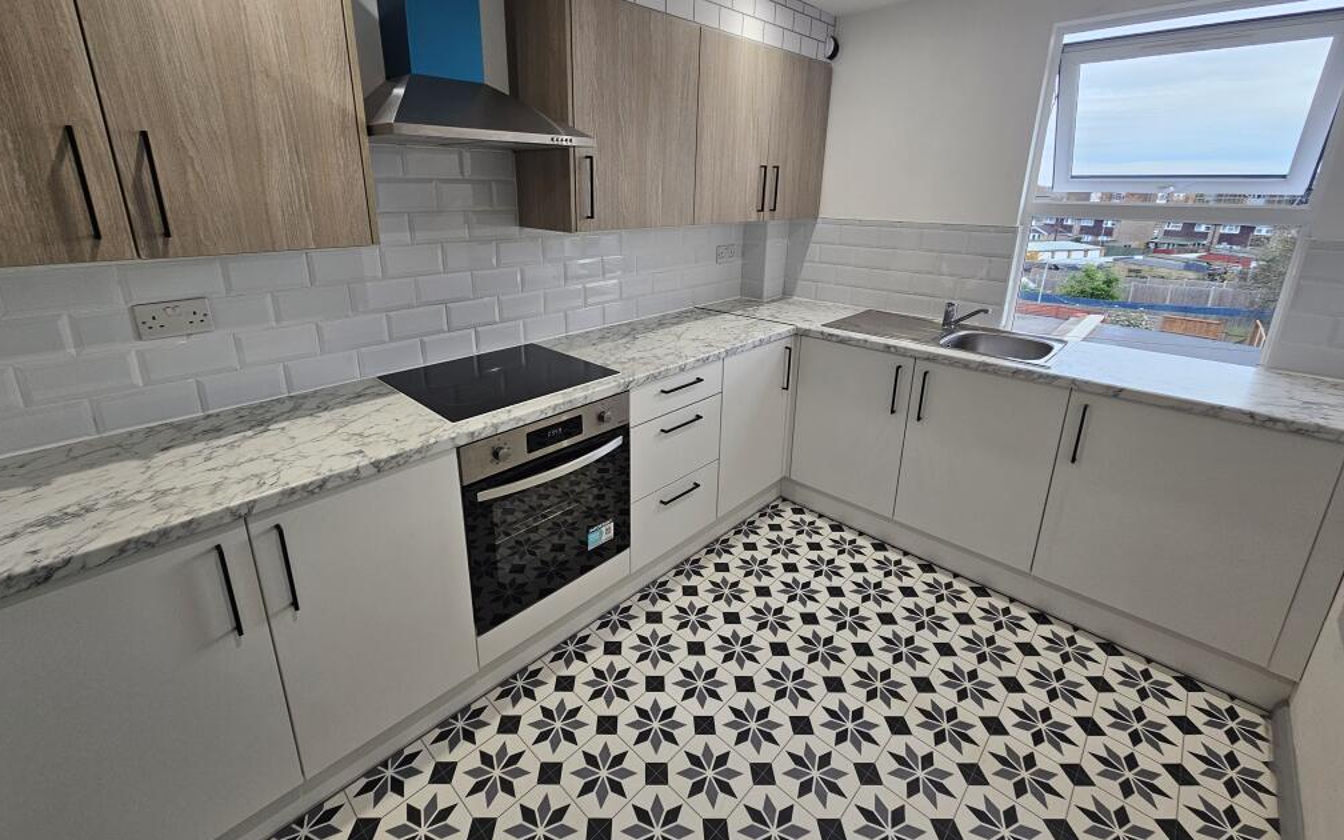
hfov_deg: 105.3
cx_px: 663
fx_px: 513
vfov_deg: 78.2
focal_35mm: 14
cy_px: 363
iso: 80
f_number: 2.2
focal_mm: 2.2
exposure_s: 1/50
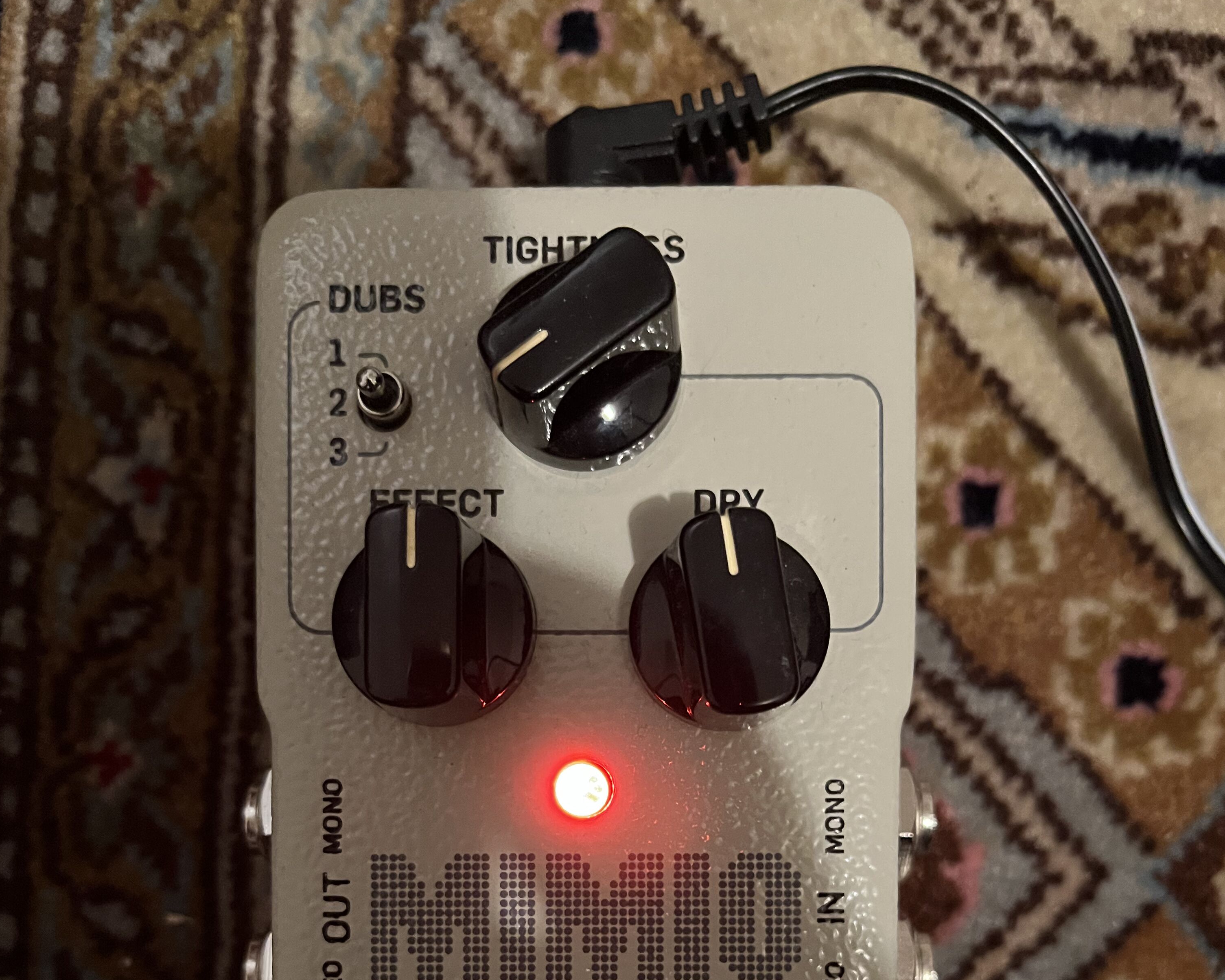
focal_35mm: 34
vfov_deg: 41.2
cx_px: 612
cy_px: 809
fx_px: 1233
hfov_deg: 52.8
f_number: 1.6
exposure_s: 1/25
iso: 640
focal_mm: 5.1
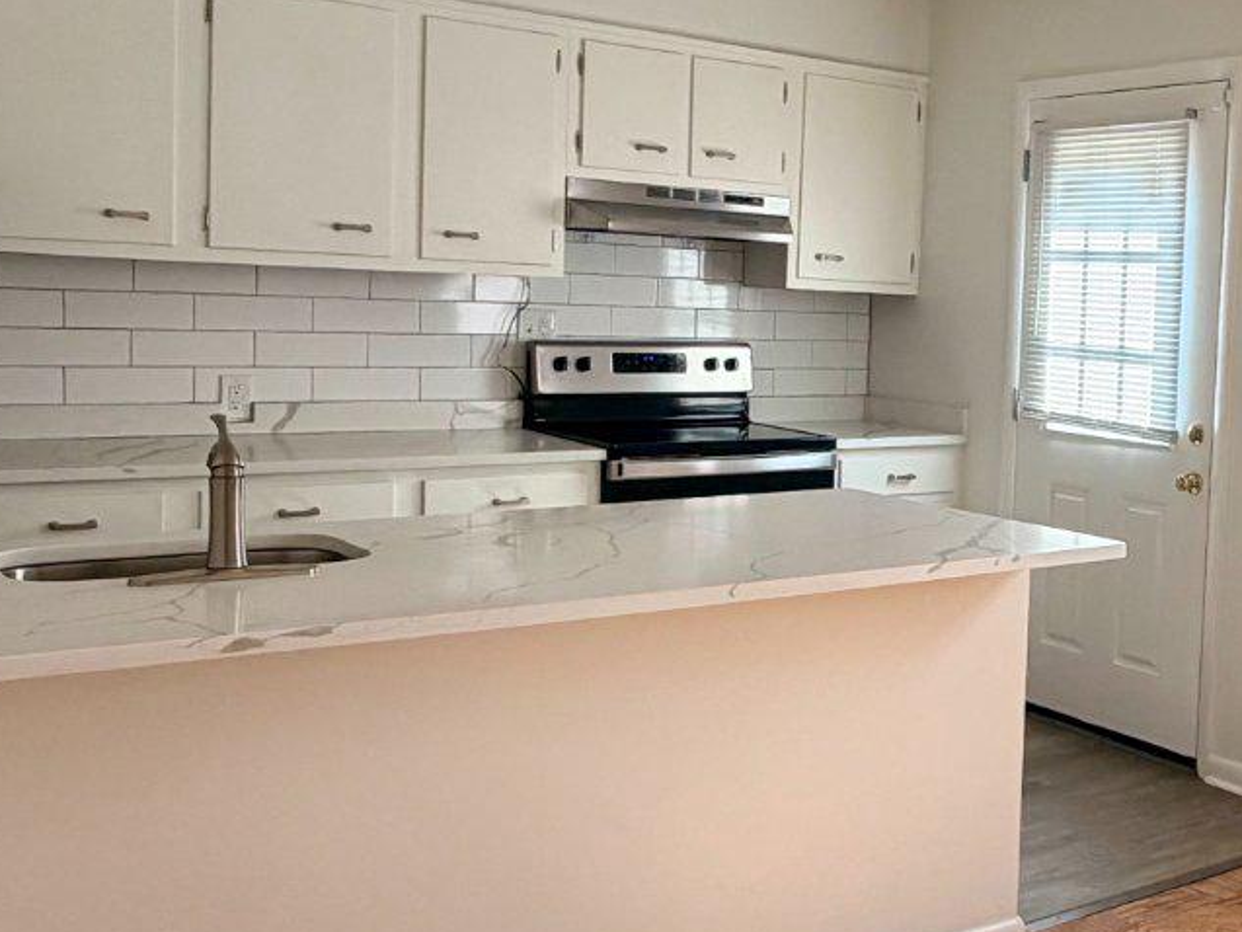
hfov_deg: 38.6
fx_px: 1615
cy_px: 398
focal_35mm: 45
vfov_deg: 32.1
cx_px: 1156
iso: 125
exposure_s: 1/121
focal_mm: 2.22
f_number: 2.2
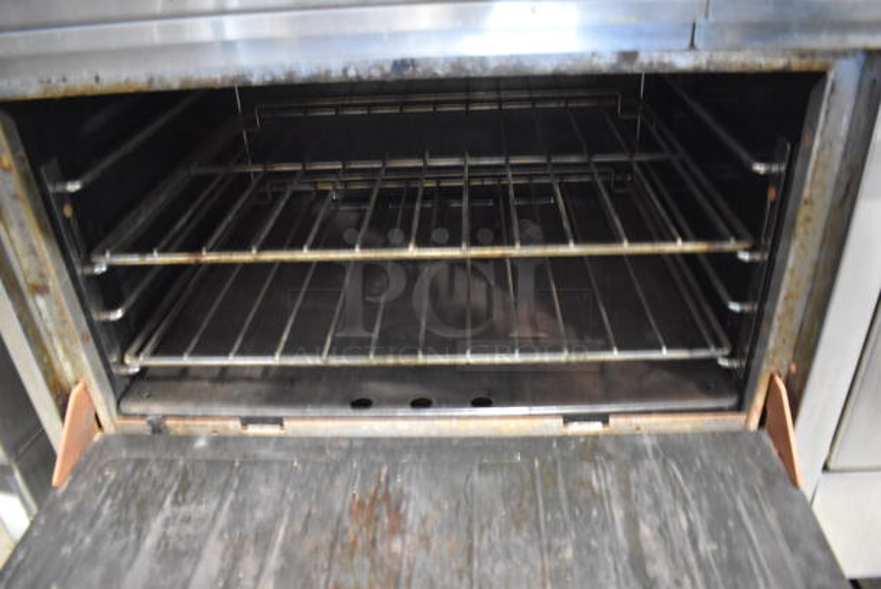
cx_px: 440
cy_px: 294
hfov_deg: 67.3
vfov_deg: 48.0
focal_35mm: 27
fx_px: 661
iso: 3200
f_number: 3.5
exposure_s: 1/10
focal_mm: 18
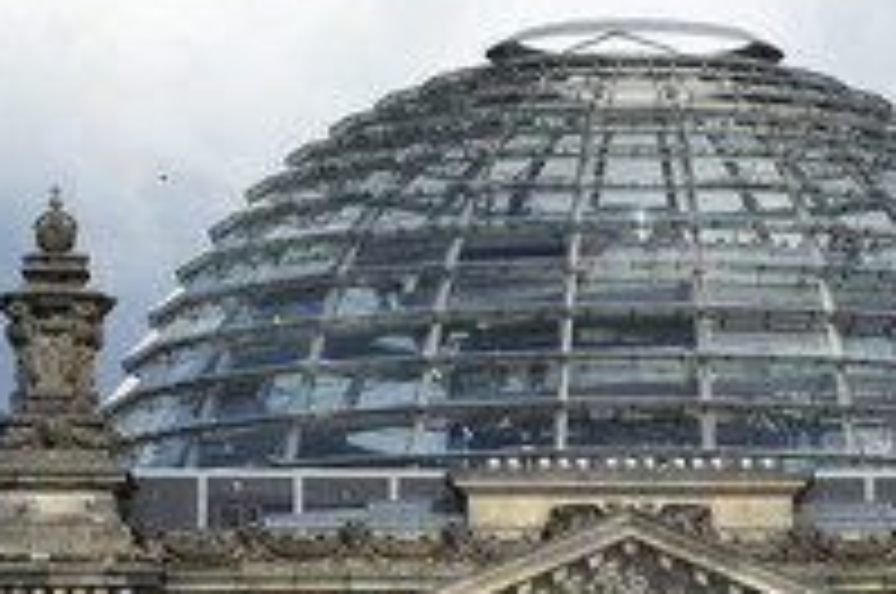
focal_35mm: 402
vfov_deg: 3.4
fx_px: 9989
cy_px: 567
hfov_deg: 5.1
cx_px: 630
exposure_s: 1/250
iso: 200
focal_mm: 190
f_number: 14
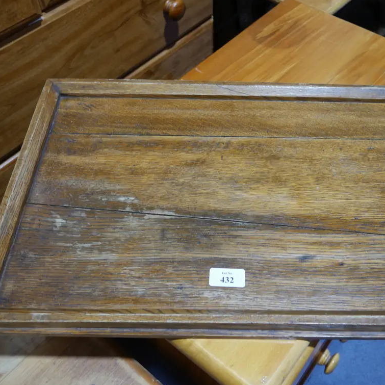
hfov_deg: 45.9
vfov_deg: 46.0
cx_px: 226
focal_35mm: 36
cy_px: 192
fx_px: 453
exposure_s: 1/60
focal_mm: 15
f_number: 3.6
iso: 320
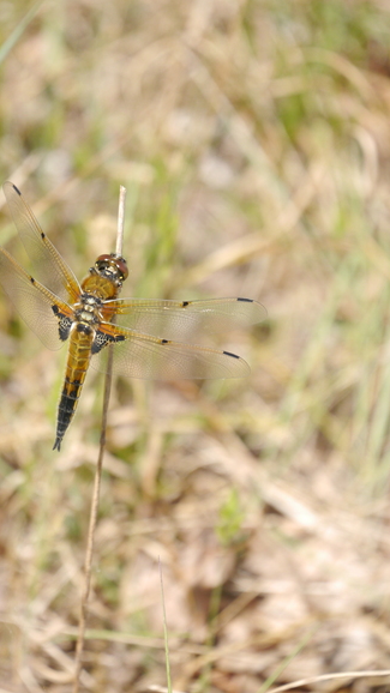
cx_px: 115
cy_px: 344
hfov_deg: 3.5
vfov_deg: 6.2
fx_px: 6381
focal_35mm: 347
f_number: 5.6
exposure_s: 1/320
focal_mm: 150
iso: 640
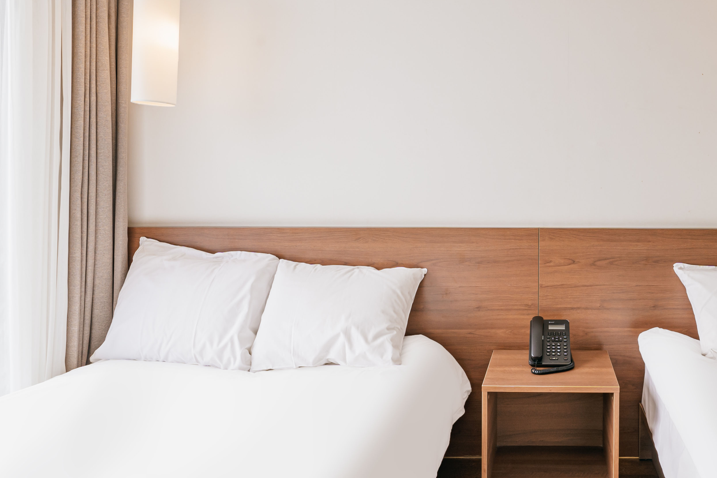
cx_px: 565
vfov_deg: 53.1
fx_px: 478
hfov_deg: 67.4
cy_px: 250
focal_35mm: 24
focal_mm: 13
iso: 100
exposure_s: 1/10
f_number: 10
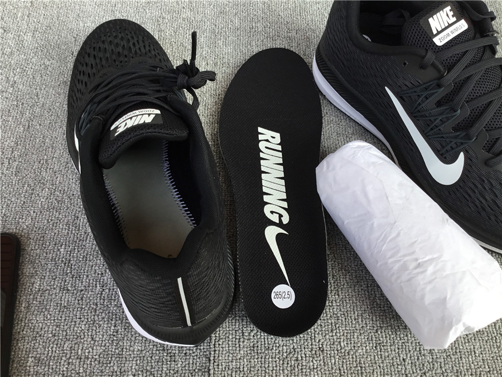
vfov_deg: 45.4
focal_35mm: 31
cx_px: 251
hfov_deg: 58.4
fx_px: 450
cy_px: 188
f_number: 2.4
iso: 25
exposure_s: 1/224
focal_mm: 3.3
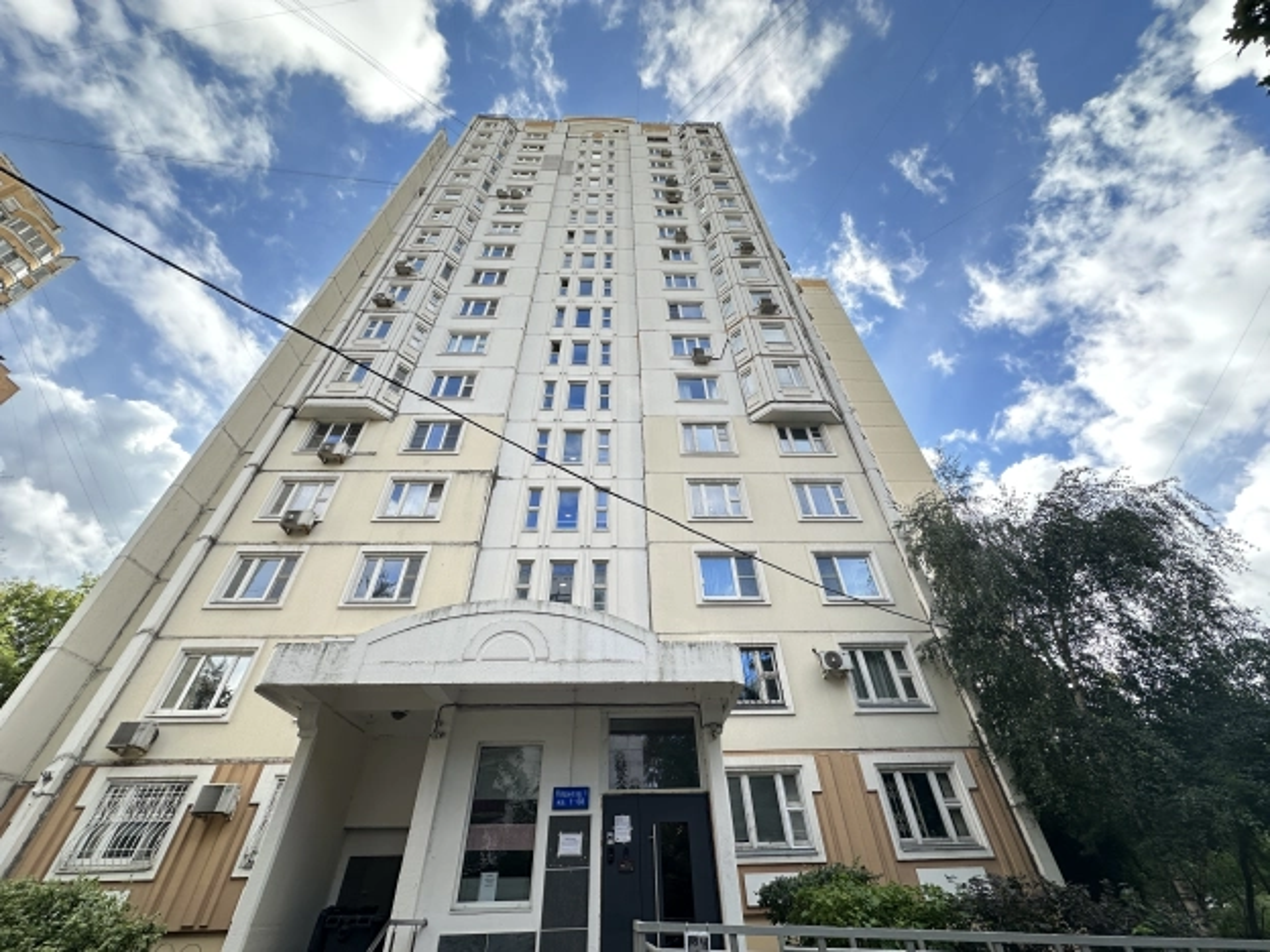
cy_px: 476
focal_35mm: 14
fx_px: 514
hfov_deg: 102.1
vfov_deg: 85.7
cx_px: 635
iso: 40
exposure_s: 1/527
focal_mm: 2.22
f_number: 2.2
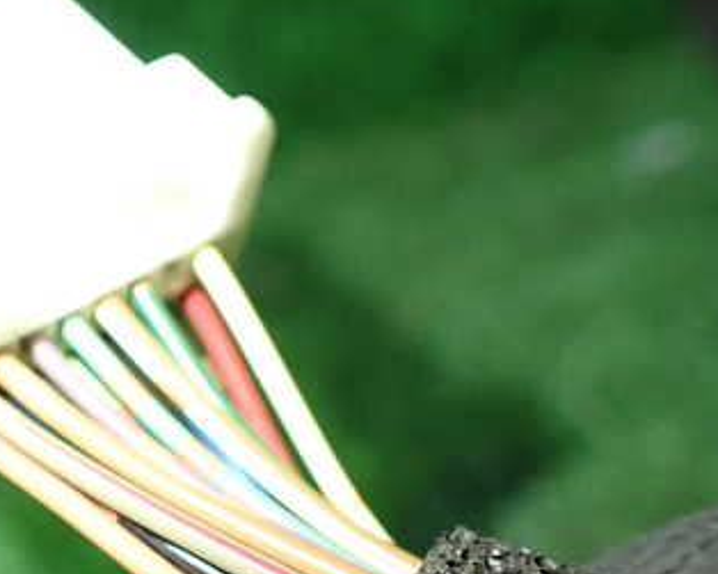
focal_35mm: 56
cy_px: 494
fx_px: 1190
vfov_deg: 26.4
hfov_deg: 32.0
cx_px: 71
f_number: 2.3
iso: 800
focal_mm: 5.4
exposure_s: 1/100
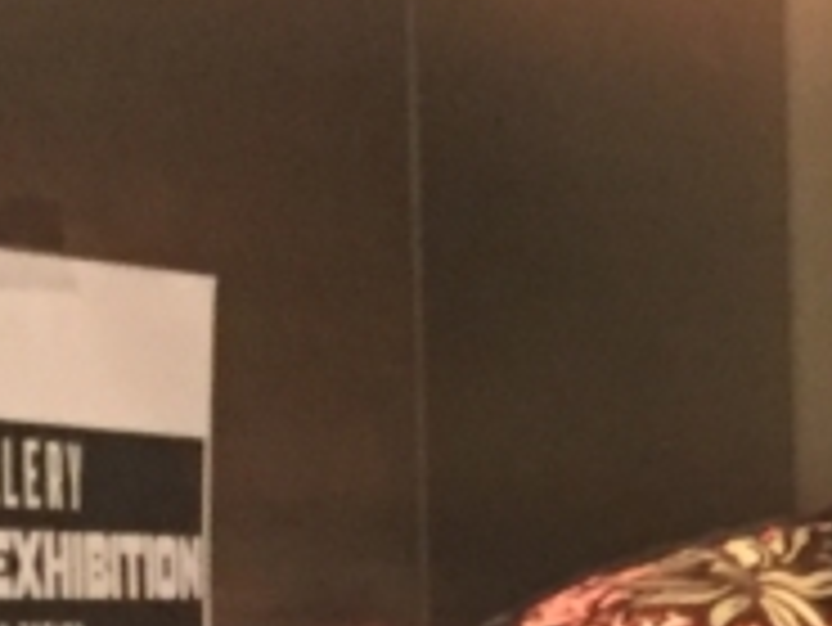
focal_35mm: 179
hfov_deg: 9.5
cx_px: 2168
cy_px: 799
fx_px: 4305
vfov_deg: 8.2
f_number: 2.2
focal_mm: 4.15
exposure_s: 1/20
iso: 250
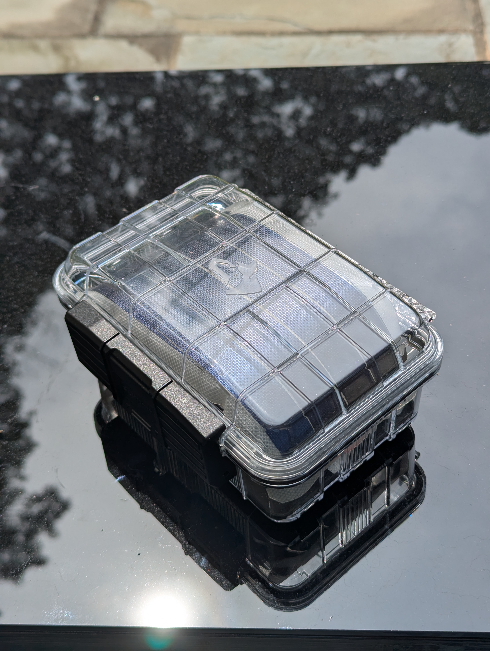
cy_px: 326
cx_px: 245
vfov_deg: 39.6
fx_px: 904
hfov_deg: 30.3
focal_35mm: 48
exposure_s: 1/2000
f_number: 1.85
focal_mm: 6.81
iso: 44
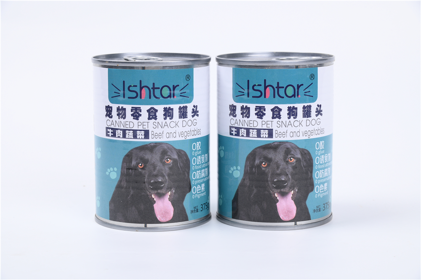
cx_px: 210
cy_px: 140
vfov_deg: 13.9
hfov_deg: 20.8
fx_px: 1145
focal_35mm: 98
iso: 125
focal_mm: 98
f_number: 11
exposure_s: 1/125
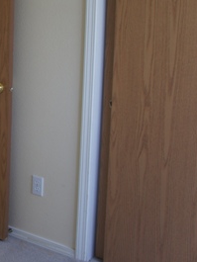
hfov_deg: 17.7
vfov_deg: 26.1
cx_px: -110
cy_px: 52
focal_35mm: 73
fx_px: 555
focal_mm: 21
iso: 200
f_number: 4
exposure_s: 1/40
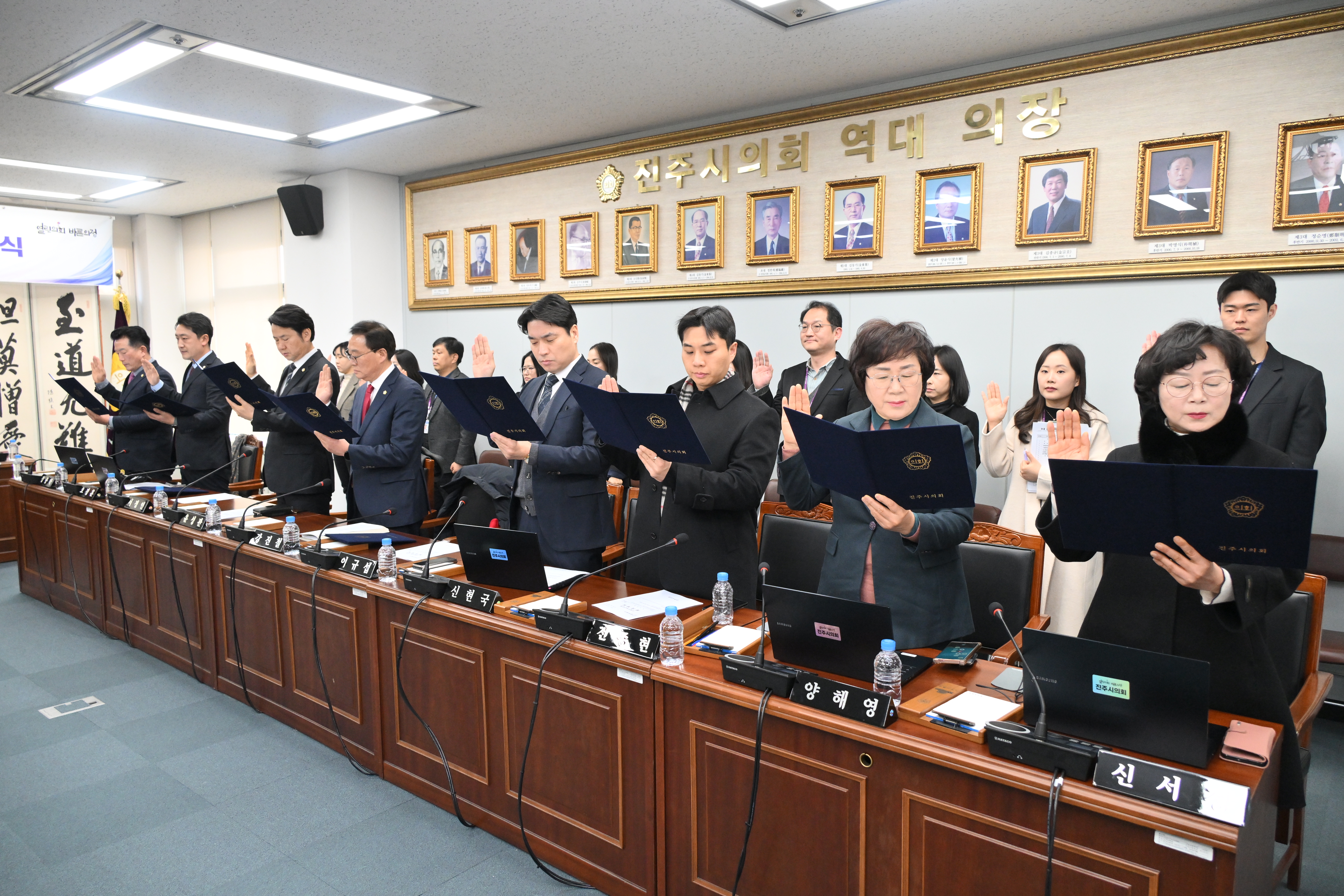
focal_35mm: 26
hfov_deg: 69.4
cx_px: 672
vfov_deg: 49.6
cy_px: 448
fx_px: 971
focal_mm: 26
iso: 2500
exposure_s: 1/250
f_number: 5.6
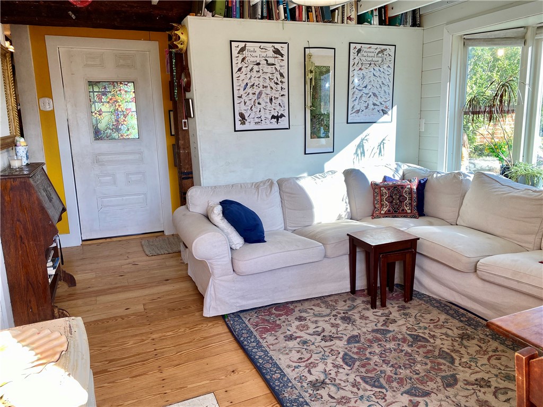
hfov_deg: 67.3
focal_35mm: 26
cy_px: 204
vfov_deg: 53.1
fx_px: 408
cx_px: 272
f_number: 1.8
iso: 40
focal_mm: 4.25
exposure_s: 1/120
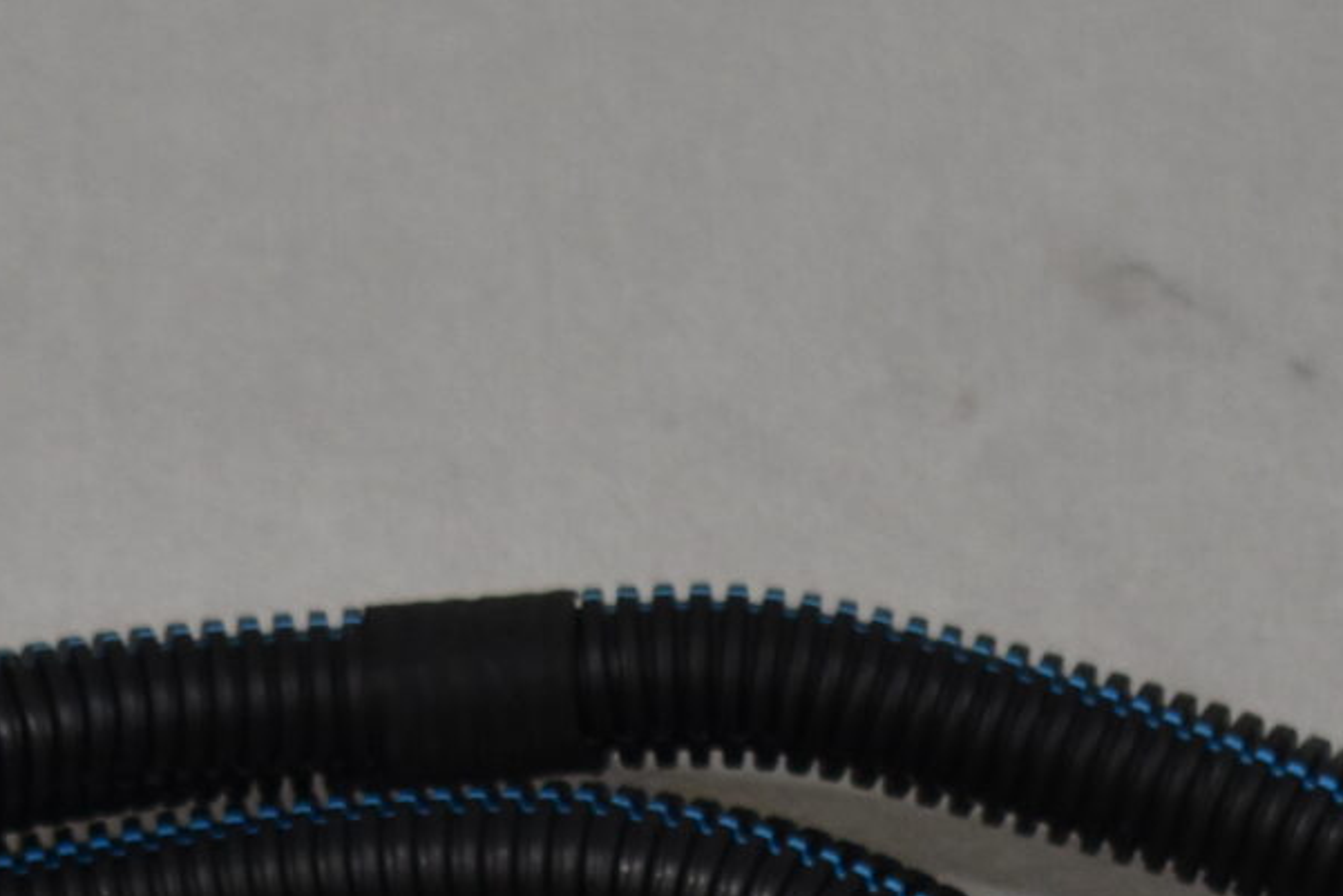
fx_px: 10970
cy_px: 1887
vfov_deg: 4.6
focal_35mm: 294
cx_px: 543
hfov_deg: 7.0
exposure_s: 1/250
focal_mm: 46
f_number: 5.3
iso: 720
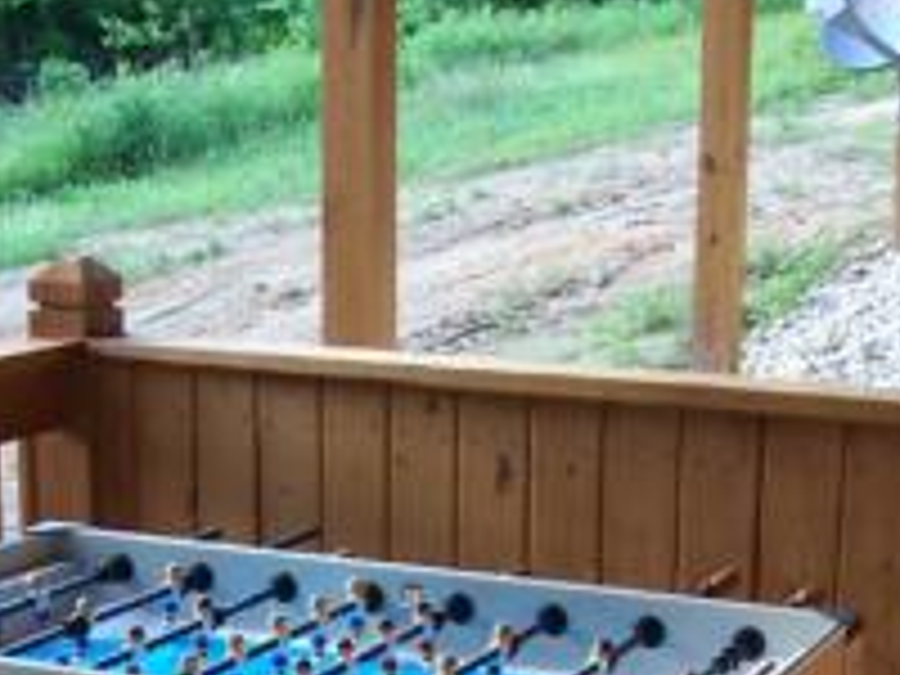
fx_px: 2210
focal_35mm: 85
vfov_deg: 16.8
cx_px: 252
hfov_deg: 22.8
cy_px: 749
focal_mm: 5.6
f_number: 2.7
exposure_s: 1/125
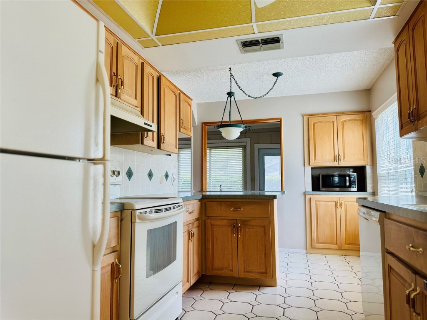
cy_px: 160
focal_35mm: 24
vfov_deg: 56.8
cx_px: 214
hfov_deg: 71.6
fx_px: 296
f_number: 1.78
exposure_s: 1/259
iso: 64
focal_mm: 6.76
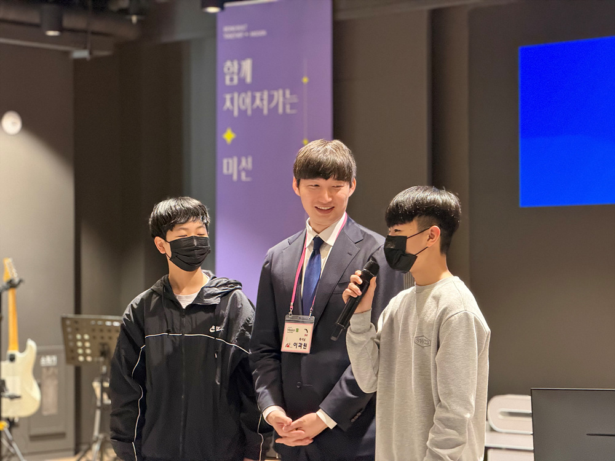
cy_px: 230
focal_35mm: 100
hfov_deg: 19.6
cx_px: 308
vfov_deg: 14.8
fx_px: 1777
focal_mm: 16.89
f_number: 2.8
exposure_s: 1/40
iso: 1250
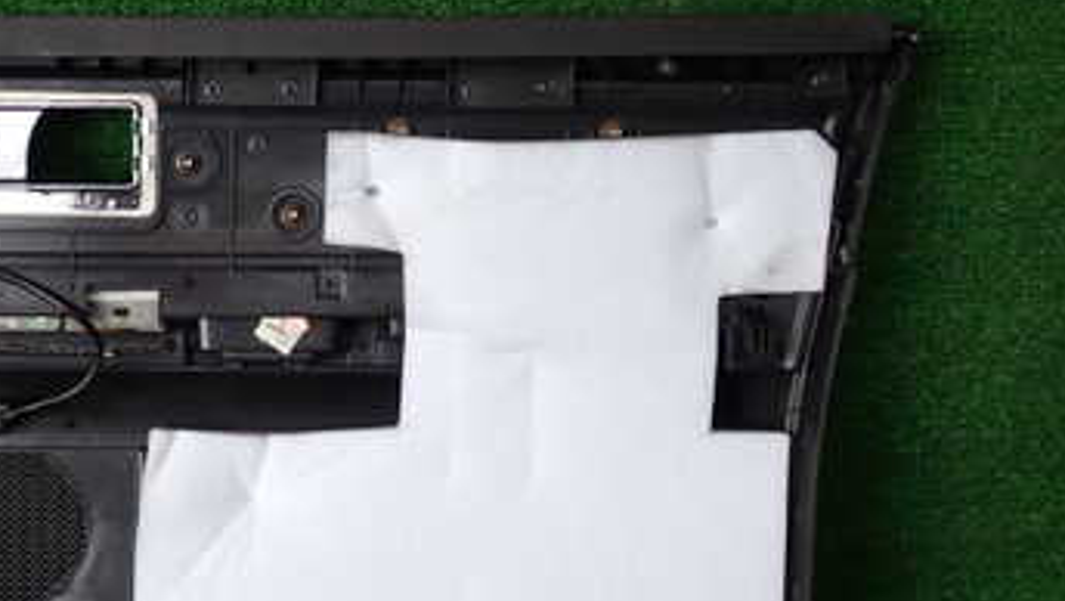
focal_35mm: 57
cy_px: 356
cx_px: 211
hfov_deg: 35.4
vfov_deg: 21.1
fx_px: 1611
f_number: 2.3
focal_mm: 5.4
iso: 125
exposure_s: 1/125
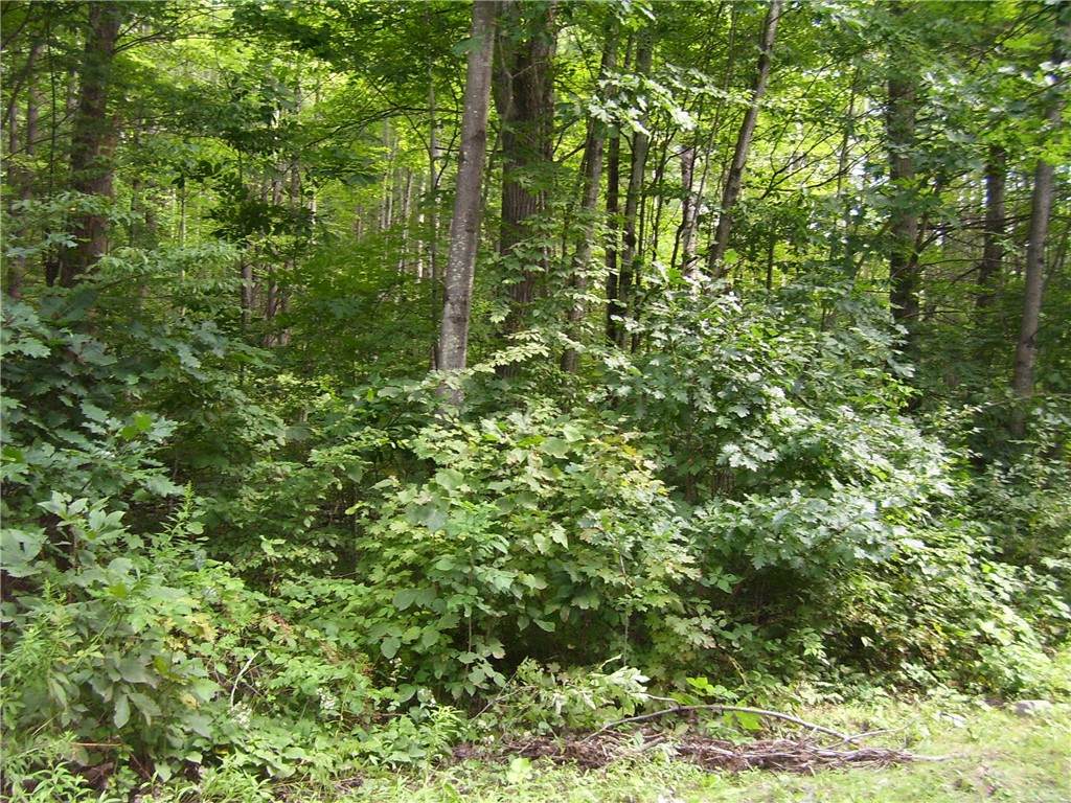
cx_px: 536
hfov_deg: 54.0
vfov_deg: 41.8
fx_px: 1052
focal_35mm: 34
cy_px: 402
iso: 125
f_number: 2.7
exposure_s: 1/60
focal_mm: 5.6
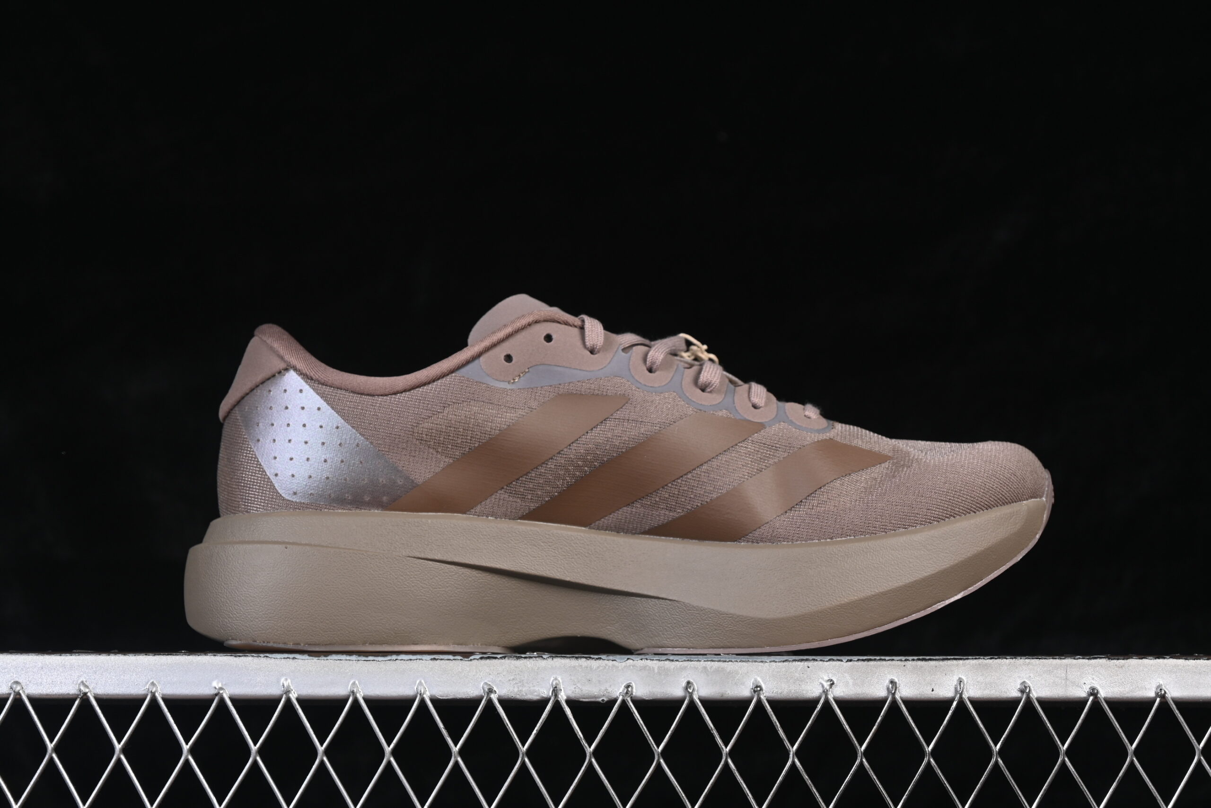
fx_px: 2523
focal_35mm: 75
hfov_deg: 27.0
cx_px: 606
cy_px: 404
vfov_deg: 18.2
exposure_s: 1/60
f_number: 7.1
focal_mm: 50
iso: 160
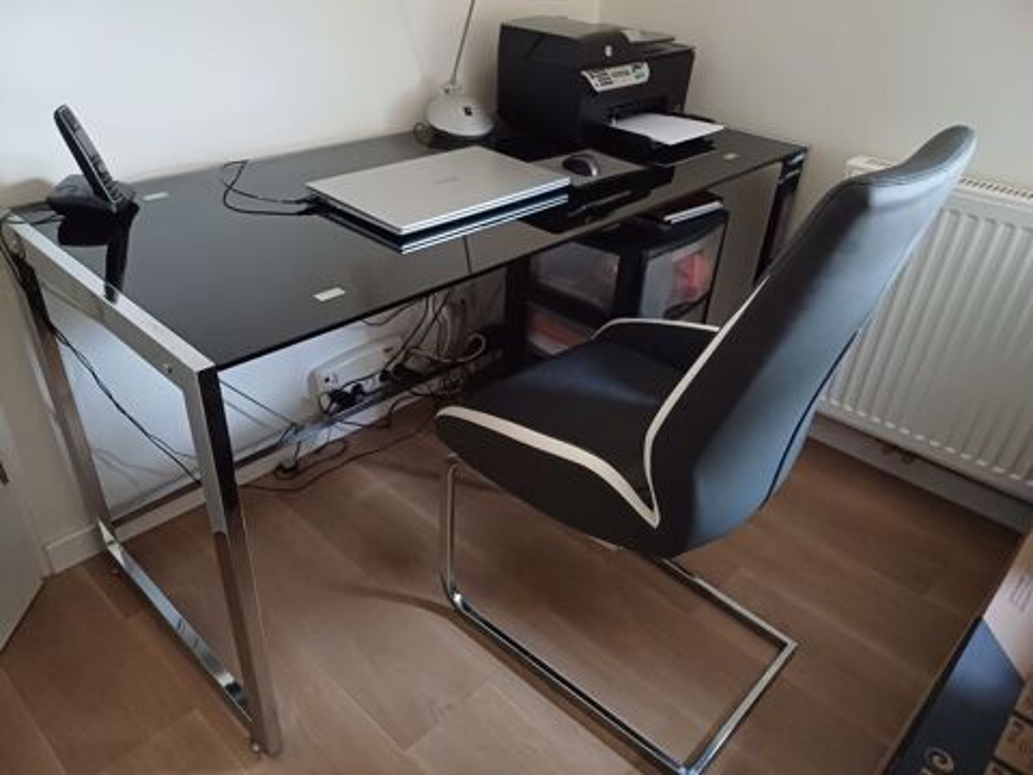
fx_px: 746
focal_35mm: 25
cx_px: 516
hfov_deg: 69.4
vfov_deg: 54.9
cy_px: 388
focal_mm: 4.65
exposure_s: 1/20
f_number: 1.8
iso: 1000
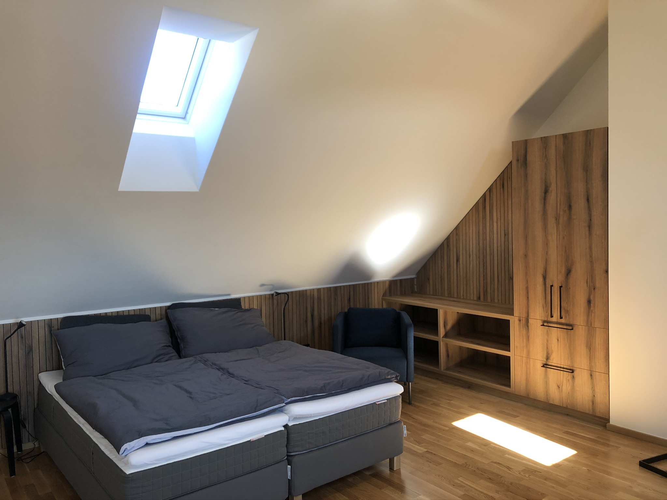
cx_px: 334
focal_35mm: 28
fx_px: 540
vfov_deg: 49.7
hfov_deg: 63.4
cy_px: 250
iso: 25
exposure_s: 1/33
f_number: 1.8
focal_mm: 3.99
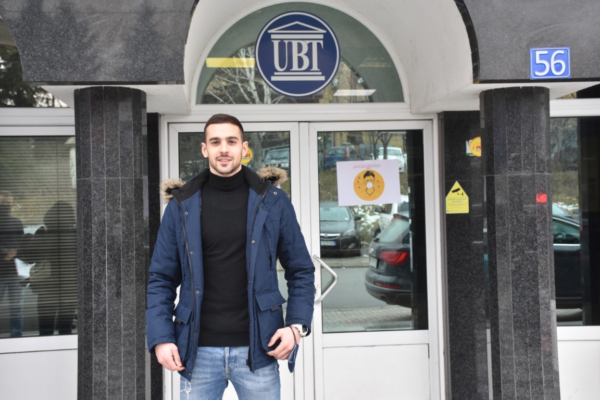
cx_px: 300
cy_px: 200
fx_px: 800
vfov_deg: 28.1
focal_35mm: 48
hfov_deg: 41.1
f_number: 6.3
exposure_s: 1/160
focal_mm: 32
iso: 800
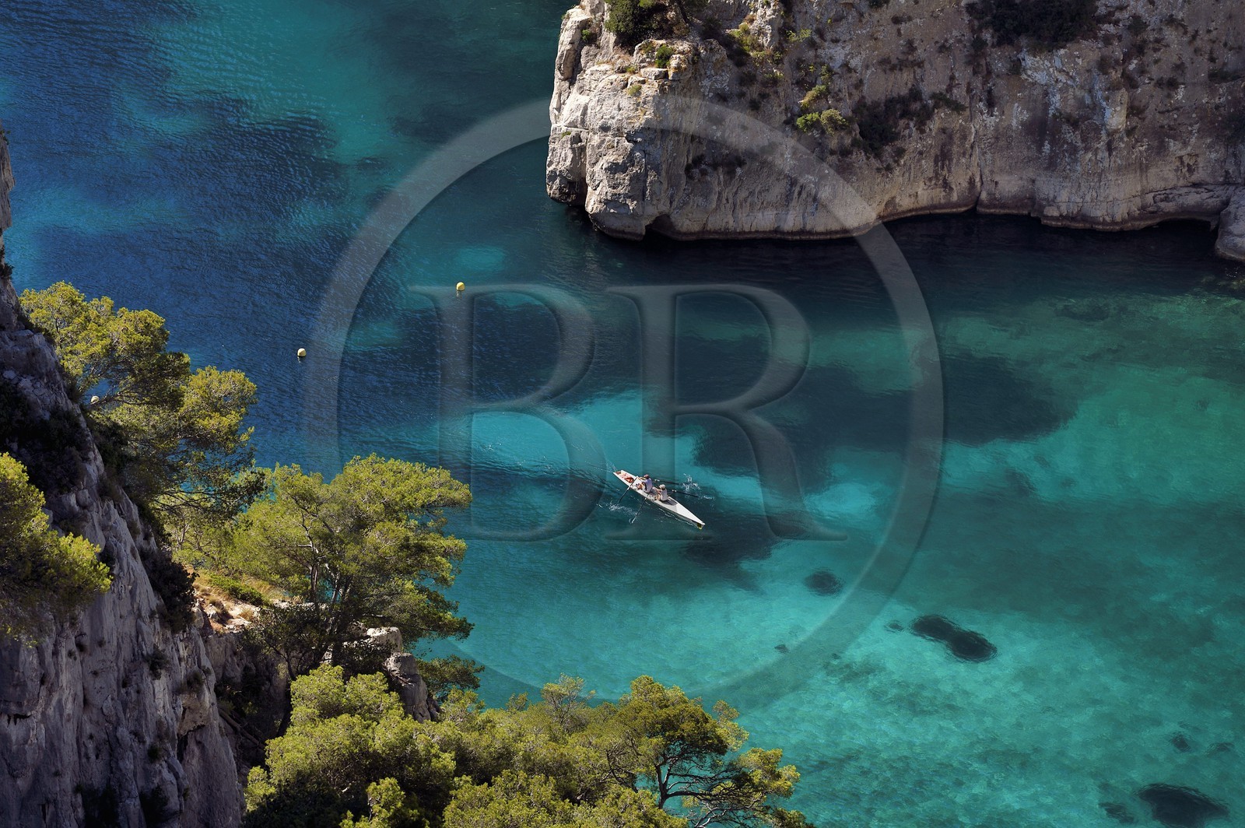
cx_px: 622
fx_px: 6911
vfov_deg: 6.9
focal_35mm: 200
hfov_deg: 10.3
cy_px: 414
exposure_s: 1/250
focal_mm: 200
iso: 200
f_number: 9
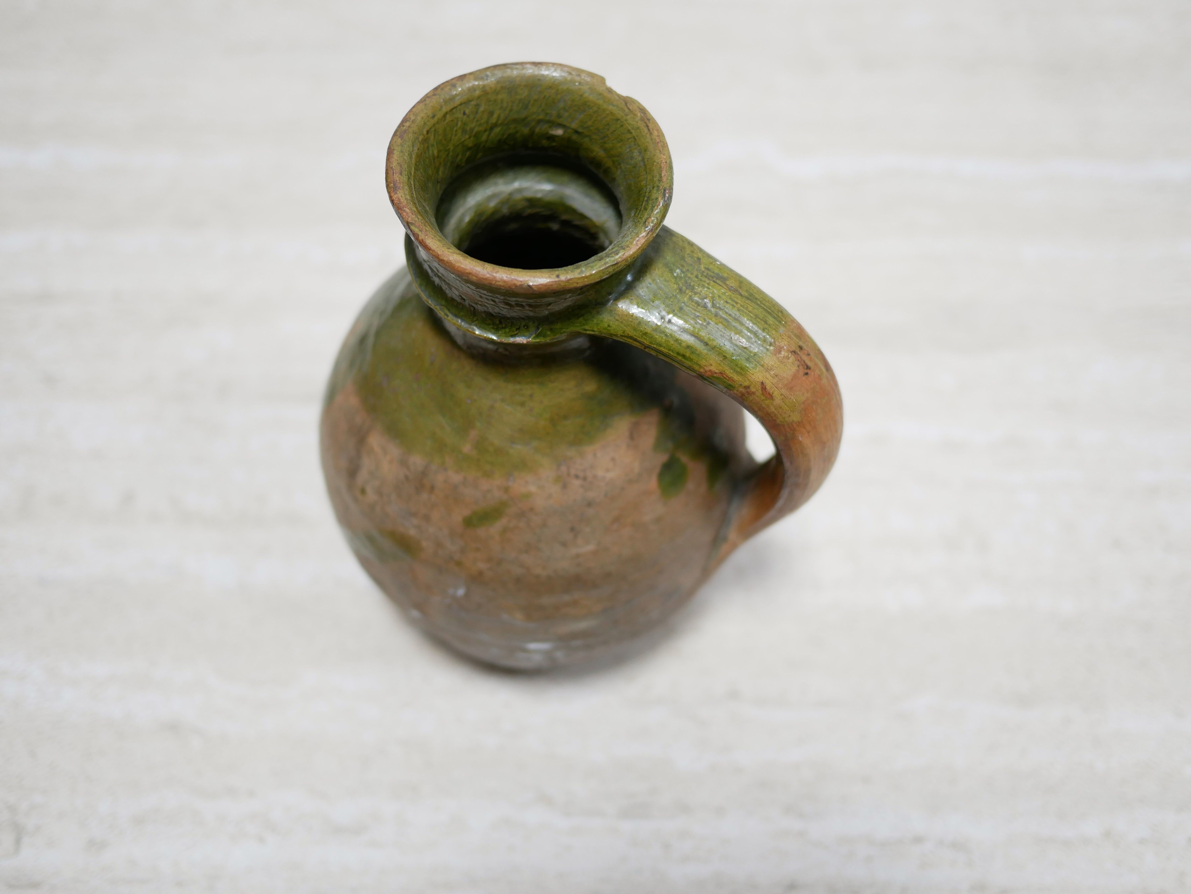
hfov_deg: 46.8
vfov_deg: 36.0
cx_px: 596
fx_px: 1377
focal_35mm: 40
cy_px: 447
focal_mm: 20
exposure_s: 1/60
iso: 320
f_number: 1.7
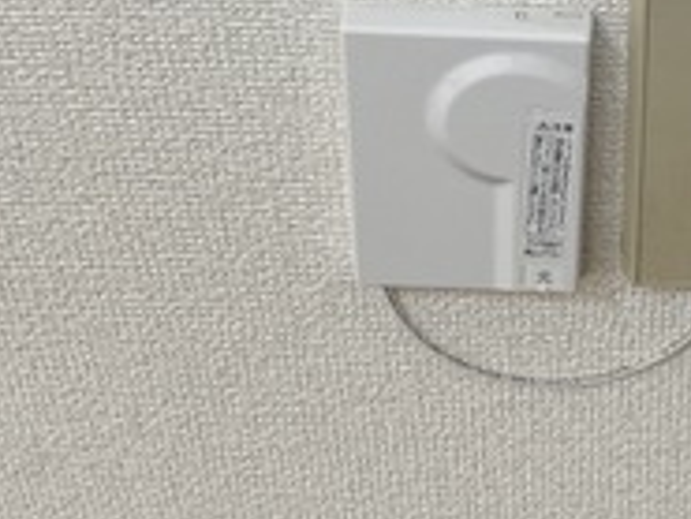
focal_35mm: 94
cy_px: 142
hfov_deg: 20.4
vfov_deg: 15.7
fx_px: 1878
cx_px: 616
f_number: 1.8
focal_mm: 3
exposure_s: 1/100
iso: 64
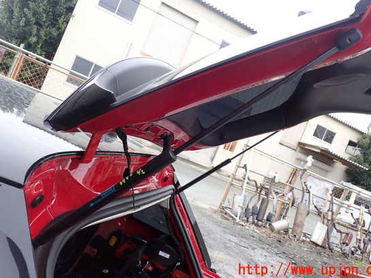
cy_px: 126
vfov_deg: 42.9
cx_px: 188
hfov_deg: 55.3
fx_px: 354
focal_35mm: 33
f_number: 3.2
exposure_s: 1/160
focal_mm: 5.4
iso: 100
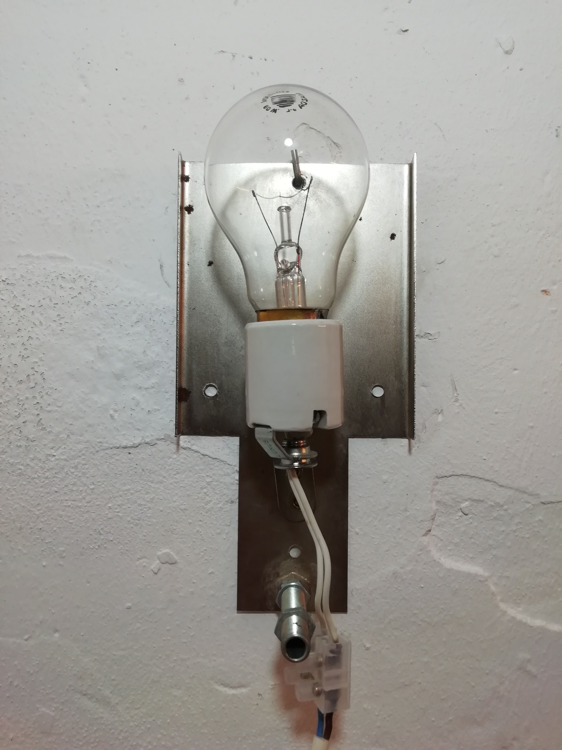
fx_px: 563
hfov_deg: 53.1
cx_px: 281
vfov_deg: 67.3
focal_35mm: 26
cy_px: 375
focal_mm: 3.46
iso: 64
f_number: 2.2
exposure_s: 1/50
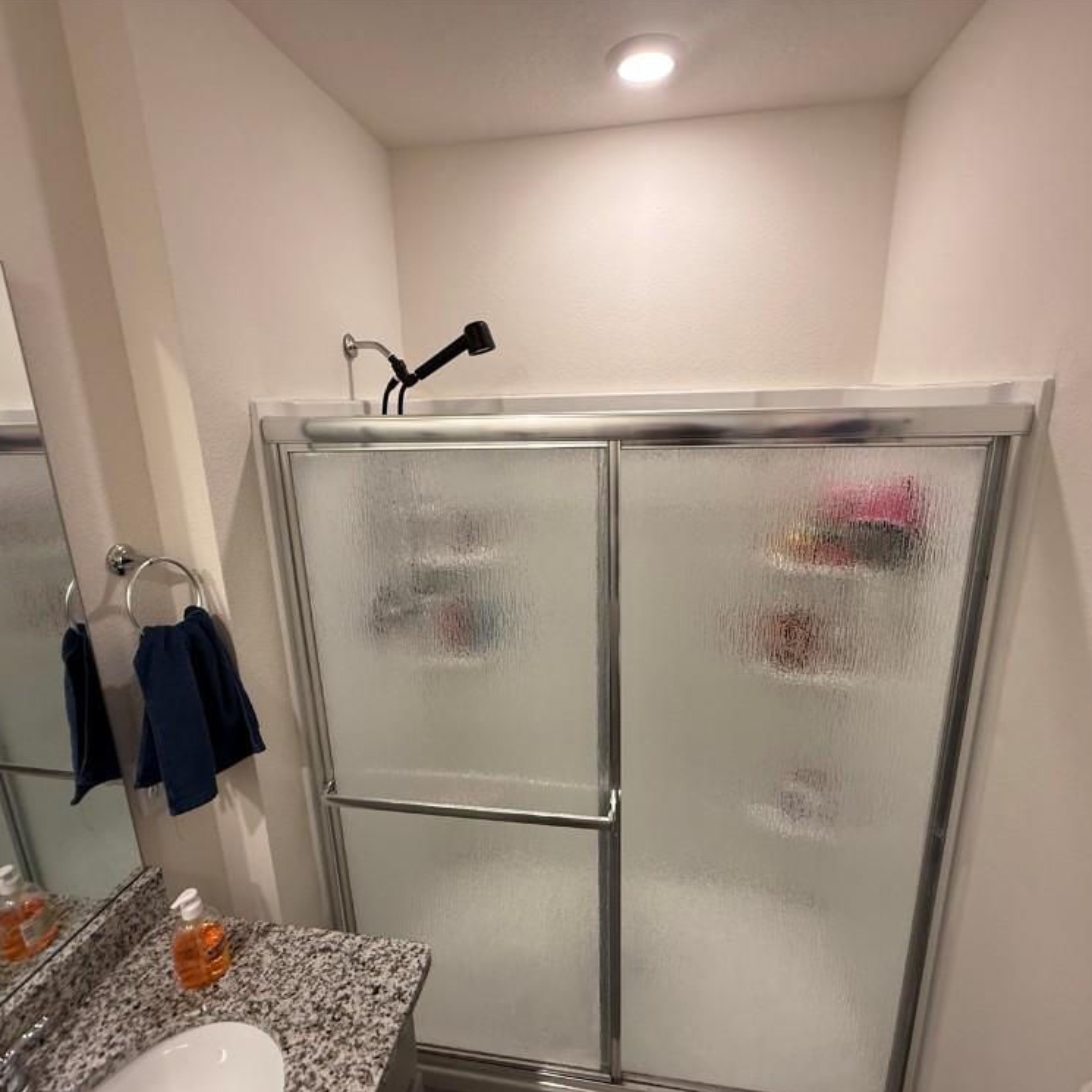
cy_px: 557
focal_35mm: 17
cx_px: 551
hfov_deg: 84.0
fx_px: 607
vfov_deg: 84.0
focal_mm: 2.22
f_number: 2.2
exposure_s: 1/60
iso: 200
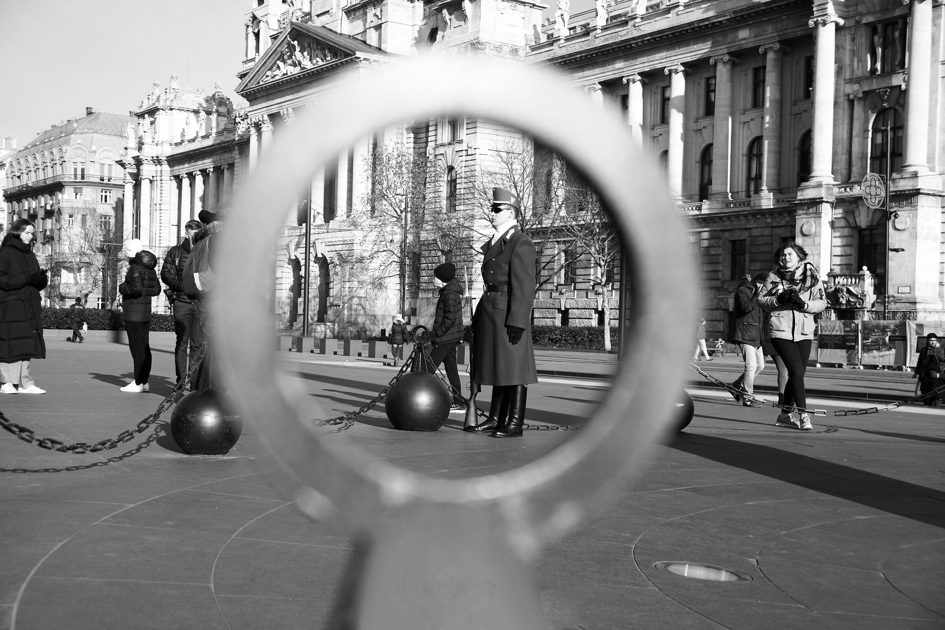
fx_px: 1181
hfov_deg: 43.6
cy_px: 315
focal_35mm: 45
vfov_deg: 29.9
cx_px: 472
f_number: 4
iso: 100
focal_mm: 30
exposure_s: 1/640
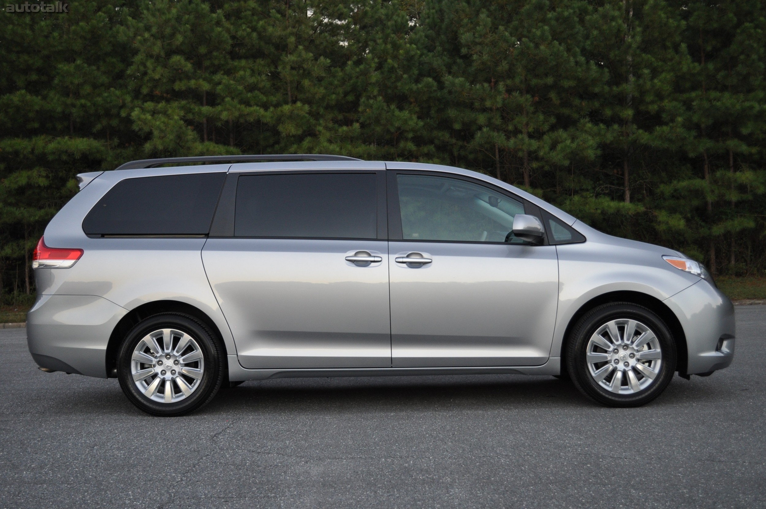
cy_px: 254
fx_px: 925
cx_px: 383
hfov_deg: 45.0
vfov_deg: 30.8
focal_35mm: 44
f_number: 4.5
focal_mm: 29
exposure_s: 1/60
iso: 560
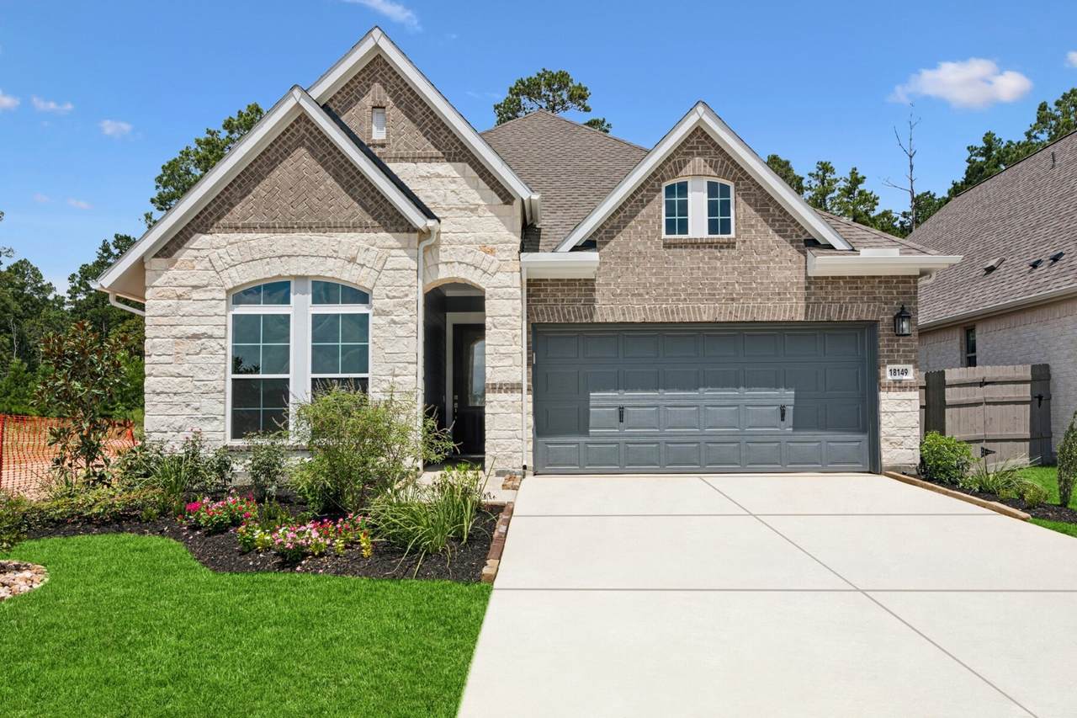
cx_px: 538
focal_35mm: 19
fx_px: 568
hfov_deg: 86.9
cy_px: 359
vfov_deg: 64.5
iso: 100
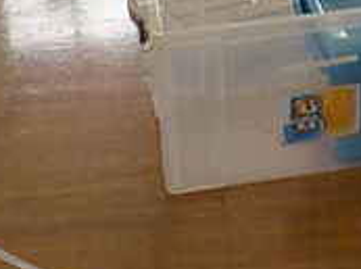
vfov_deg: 9.9
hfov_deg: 13.8
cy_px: -259
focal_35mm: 139
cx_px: 438
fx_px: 1447
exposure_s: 1/125
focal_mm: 4.1
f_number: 3.3
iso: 125
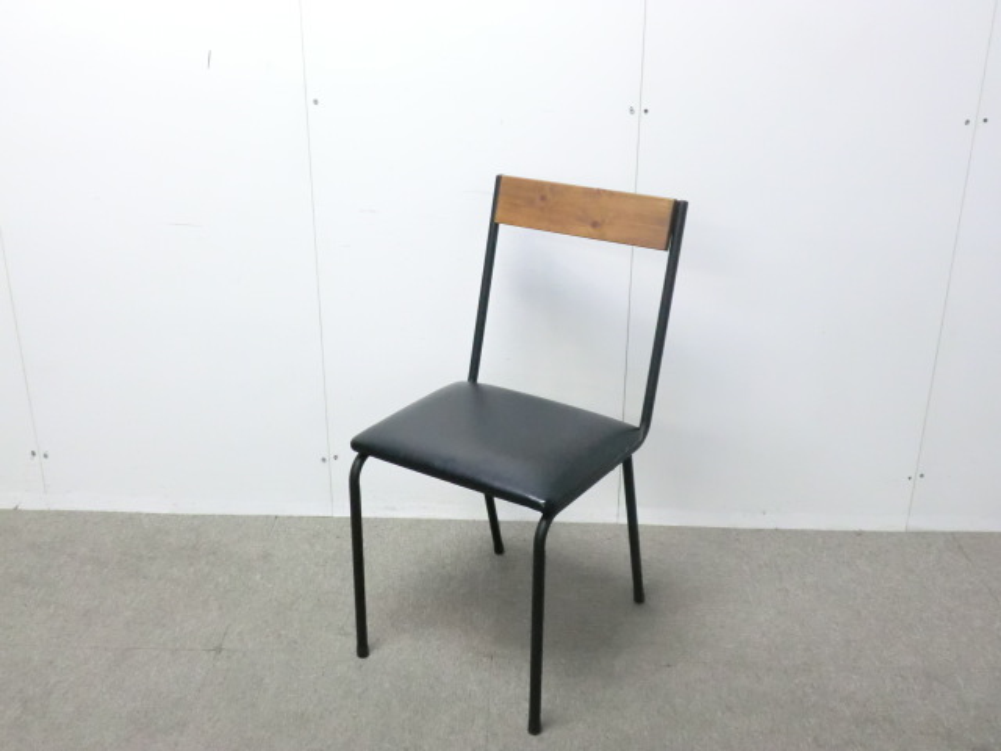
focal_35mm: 38
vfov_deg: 37.7
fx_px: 1099
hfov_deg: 49.0
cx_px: 500
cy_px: 376
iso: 800
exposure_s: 1/30
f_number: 3.9
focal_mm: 6.9
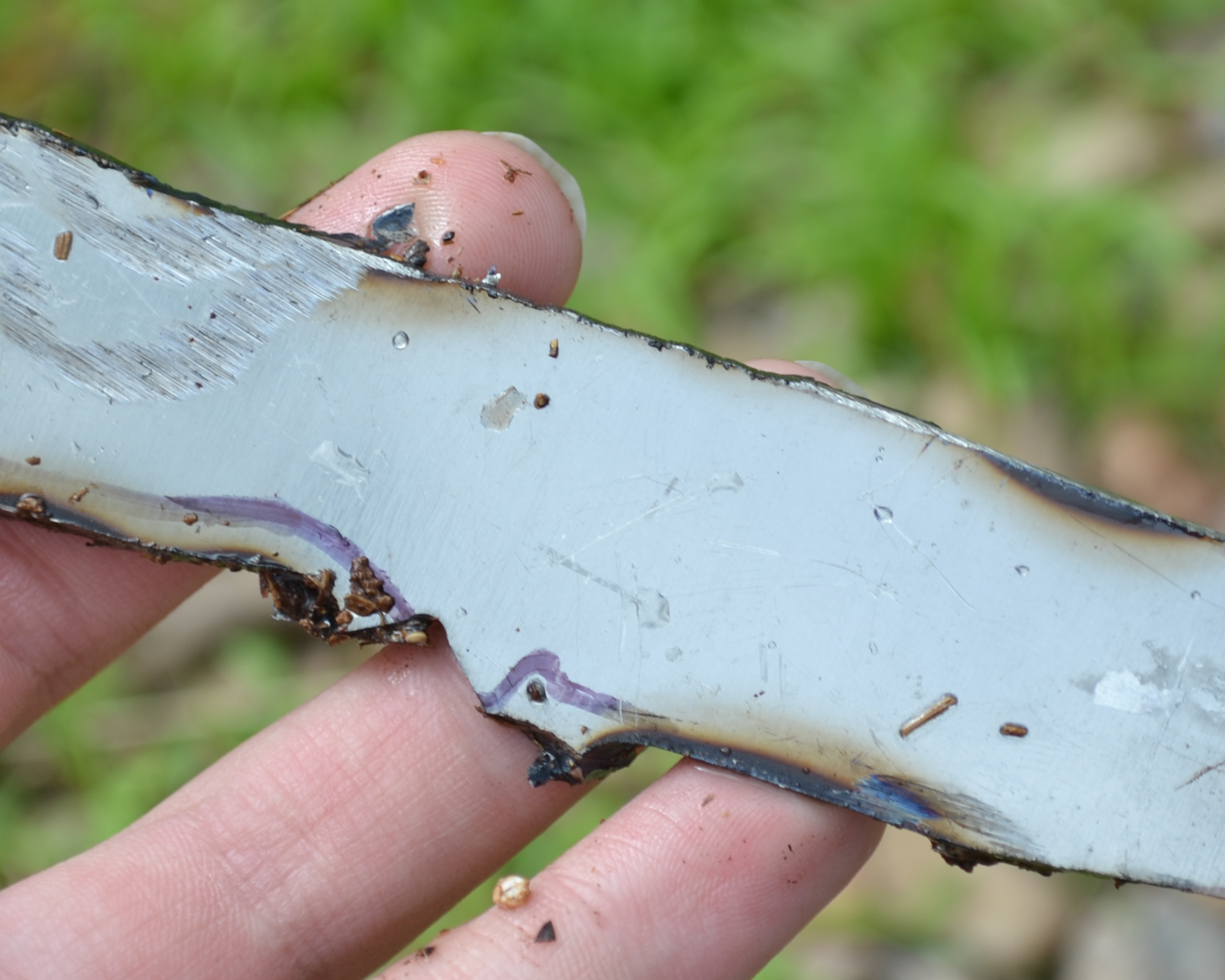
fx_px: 4858
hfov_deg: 14.4
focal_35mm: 134
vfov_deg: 11.5
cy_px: 526
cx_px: 511
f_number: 6.3
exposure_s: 1/160
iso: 100
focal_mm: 48
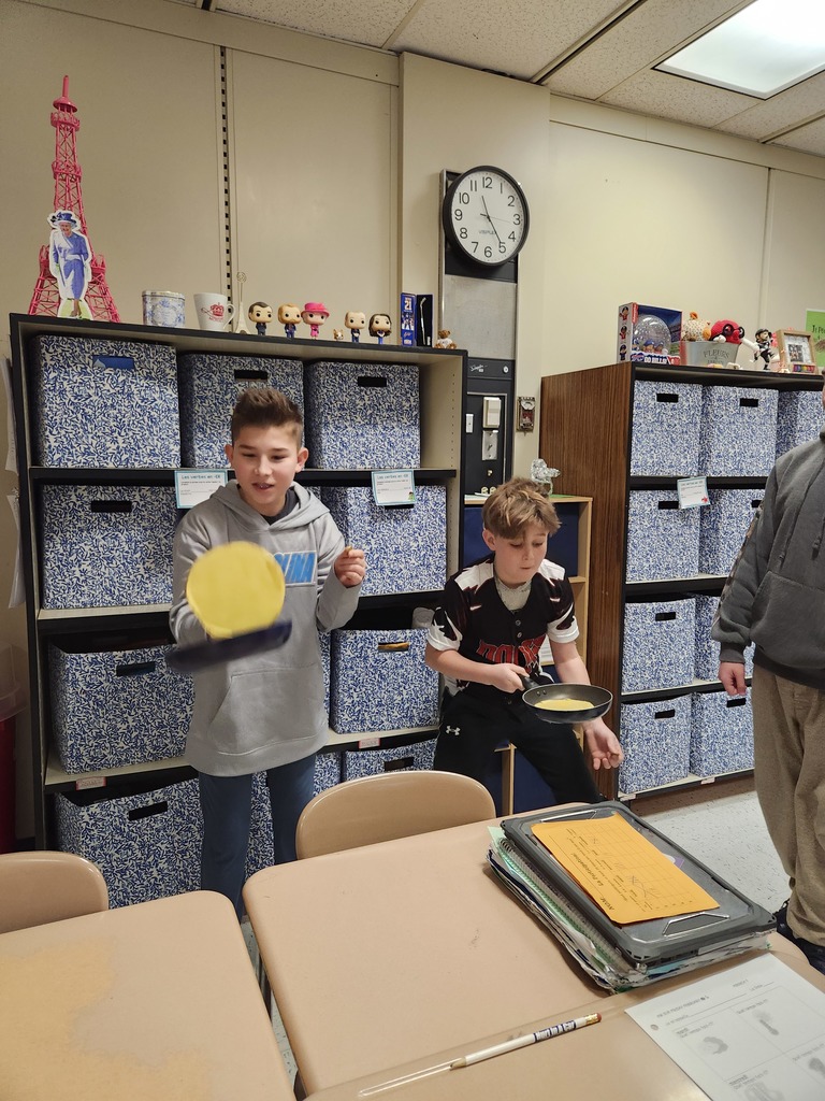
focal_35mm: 23
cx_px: 412
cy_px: 550
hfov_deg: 58.9
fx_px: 731
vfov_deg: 73.9
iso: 500
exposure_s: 1/120
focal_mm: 5.4
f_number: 1.8
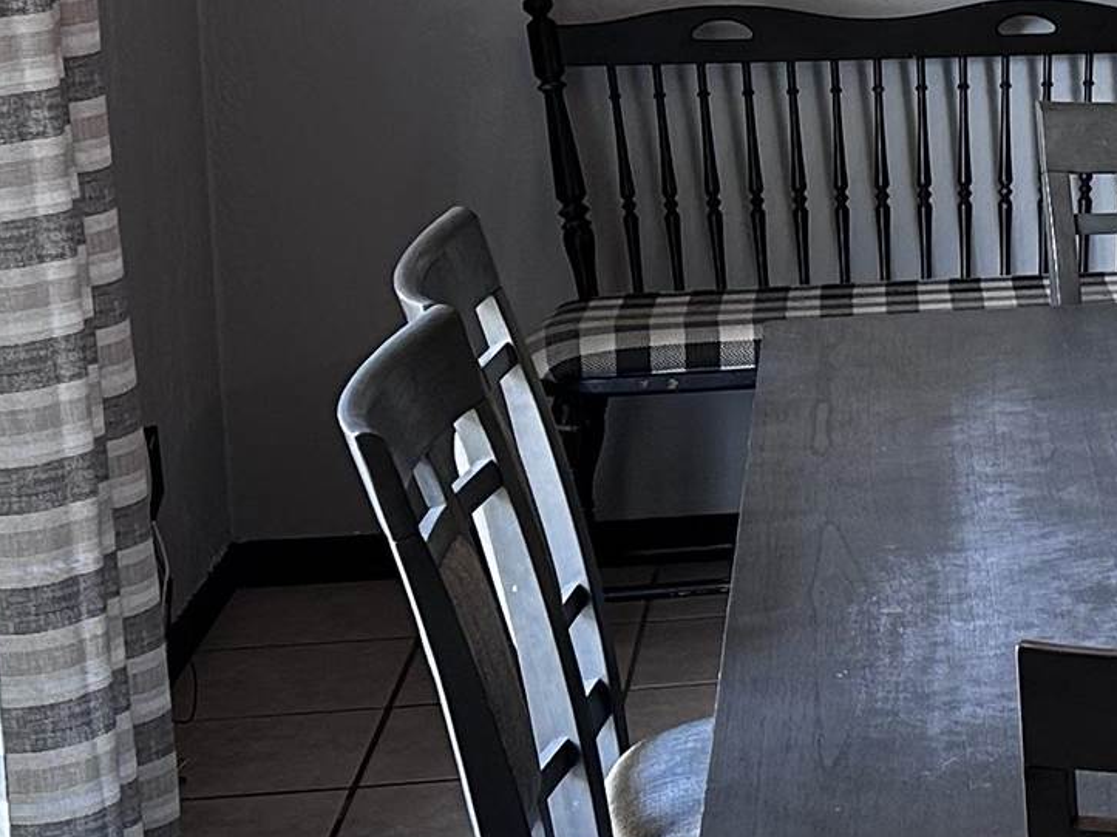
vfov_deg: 14.4
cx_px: 1741
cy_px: 86
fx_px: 3291
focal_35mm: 102
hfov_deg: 17.1
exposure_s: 1/60
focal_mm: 6.86
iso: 160
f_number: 1.78
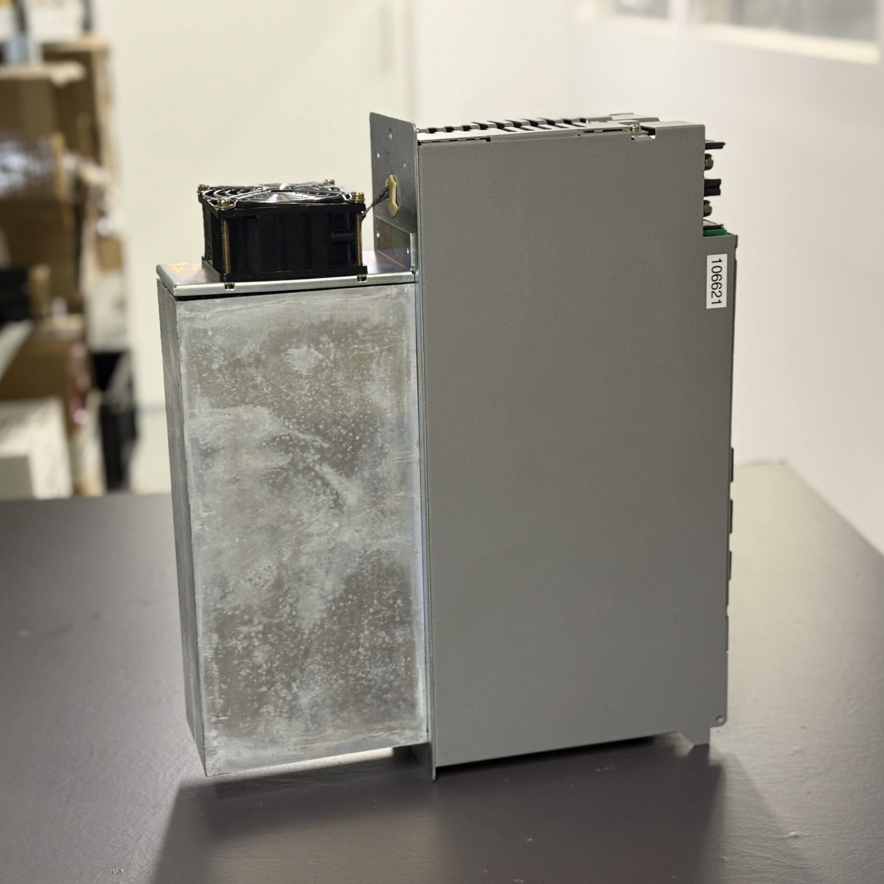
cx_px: 390
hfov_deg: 30.0
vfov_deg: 30.0
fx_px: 1647
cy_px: 441
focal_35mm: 57
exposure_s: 1/50
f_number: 1.78
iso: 250
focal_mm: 6.76
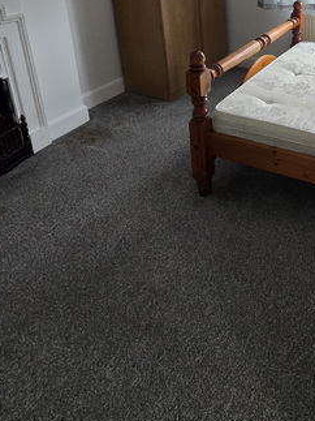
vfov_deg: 53.9
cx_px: 295
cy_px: 43
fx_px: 352
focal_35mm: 29
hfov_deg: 43.2
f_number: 2.2
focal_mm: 1.7
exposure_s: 1/50
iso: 200
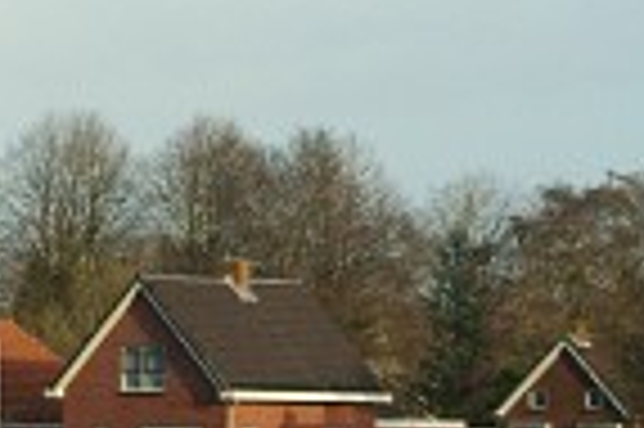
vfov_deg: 3.2
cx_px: -50
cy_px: 363
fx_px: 7612
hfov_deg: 4.8
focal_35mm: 426
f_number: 8
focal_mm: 90
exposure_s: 1/500
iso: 400
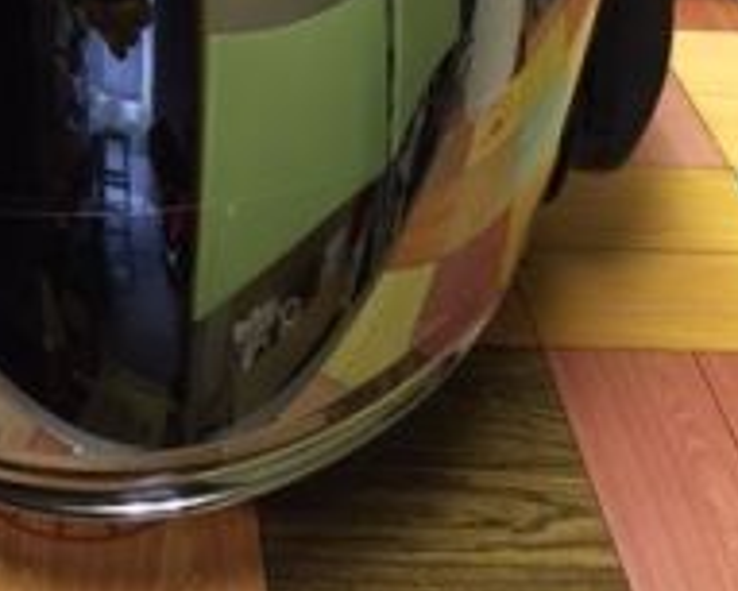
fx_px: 1552
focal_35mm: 71
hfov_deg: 26.1
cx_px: 120
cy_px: -143
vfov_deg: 20.1
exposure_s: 1/33
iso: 160
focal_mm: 4.15
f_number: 2.2
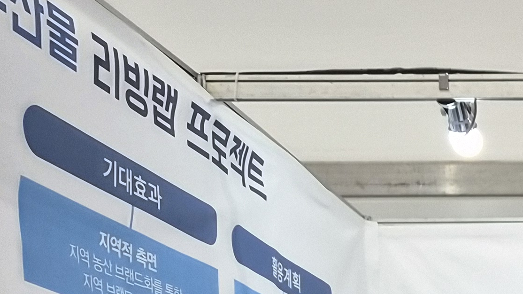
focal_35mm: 90
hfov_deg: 19.9
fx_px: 1248
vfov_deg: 11.7
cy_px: 627
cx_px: 825
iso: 160
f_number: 1.8
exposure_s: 1/120
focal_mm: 5.4
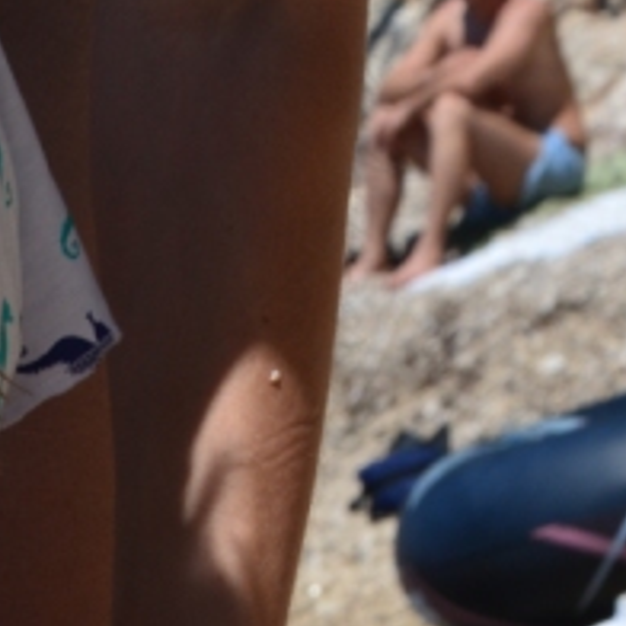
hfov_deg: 5.4
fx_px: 6527
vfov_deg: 5.3
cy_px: 1508
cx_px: -286
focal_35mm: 319
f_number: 9
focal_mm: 48
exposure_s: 1/200
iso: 200
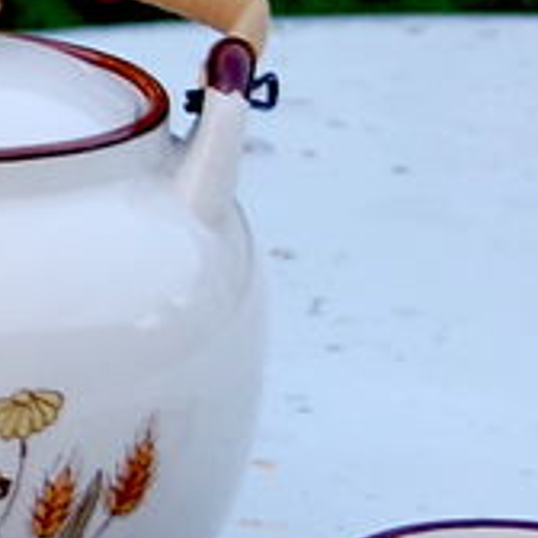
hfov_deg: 6.0
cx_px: -290
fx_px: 5064
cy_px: 144
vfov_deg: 6.1
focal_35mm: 288
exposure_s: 1/15
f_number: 4.8
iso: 200
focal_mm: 38
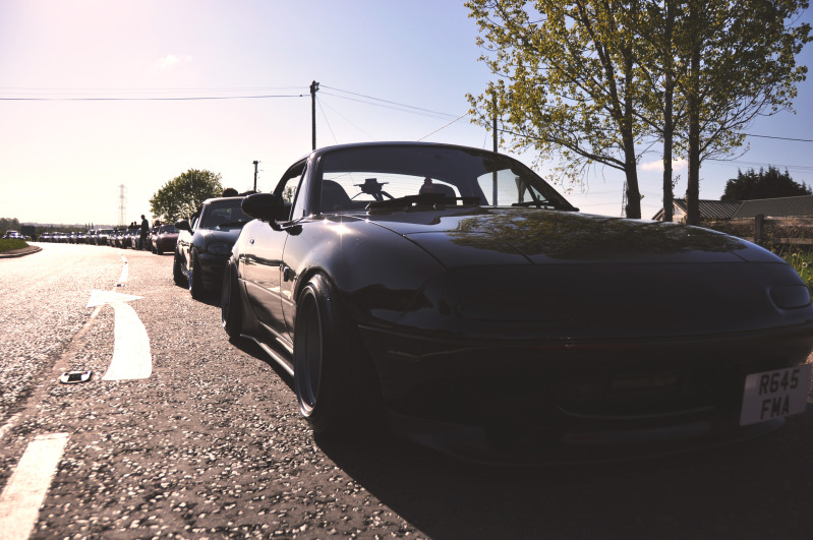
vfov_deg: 43.5
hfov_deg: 62.0
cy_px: 270
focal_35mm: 30
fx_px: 677
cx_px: 406
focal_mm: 20
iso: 200
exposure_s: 1/4000
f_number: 3.5
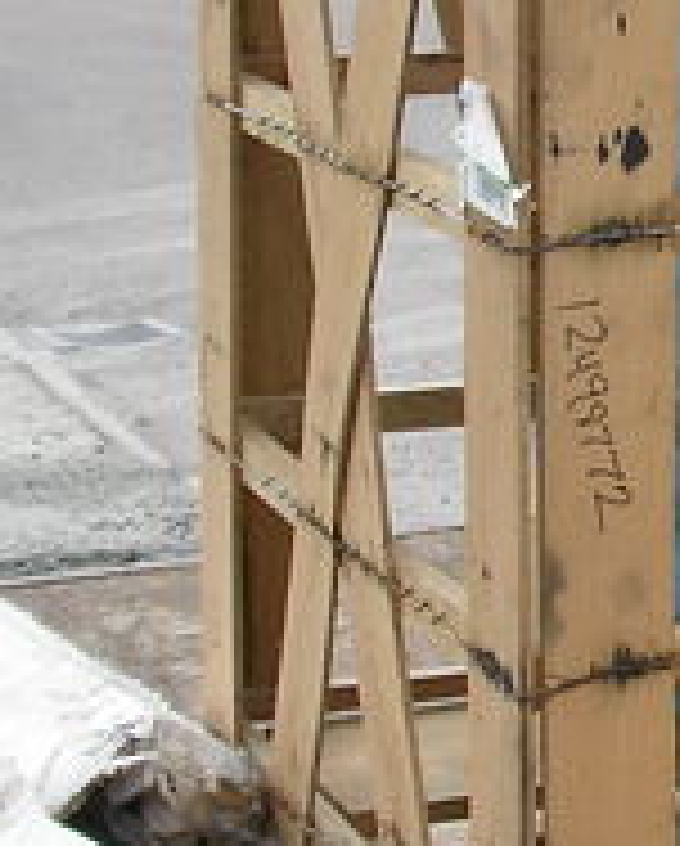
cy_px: 396
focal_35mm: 126
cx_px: 1076
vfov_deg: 15.2
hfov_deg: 11.7
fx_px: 3162
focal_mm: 6.3
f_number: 3.5
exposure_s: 1/258
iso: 50
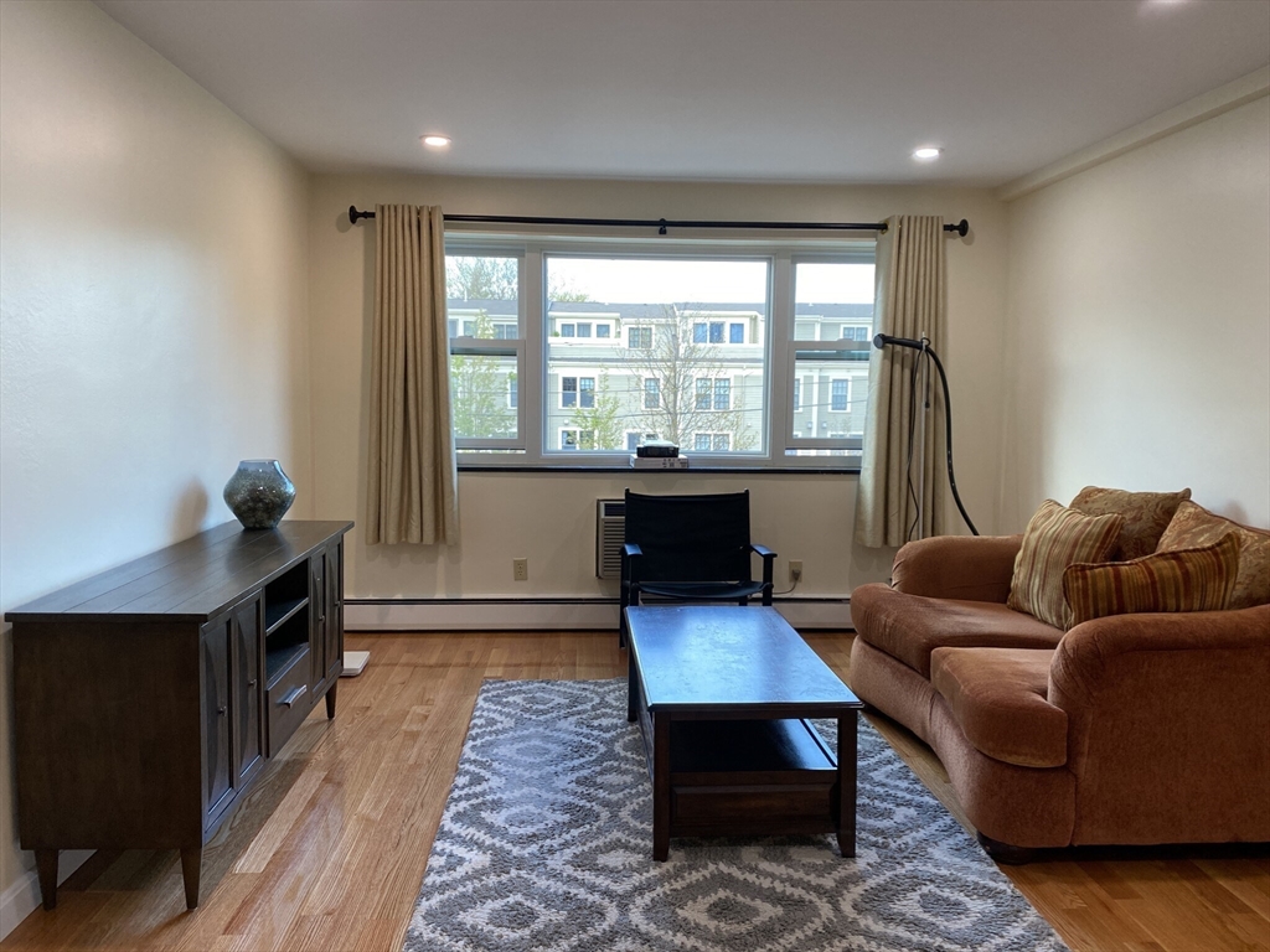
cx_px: 635
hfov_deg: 67.3
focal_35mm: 26
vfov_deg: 53.1
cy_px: 476
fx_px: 954
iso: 125
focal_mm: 4.25
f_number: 1.8
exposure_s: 1/120
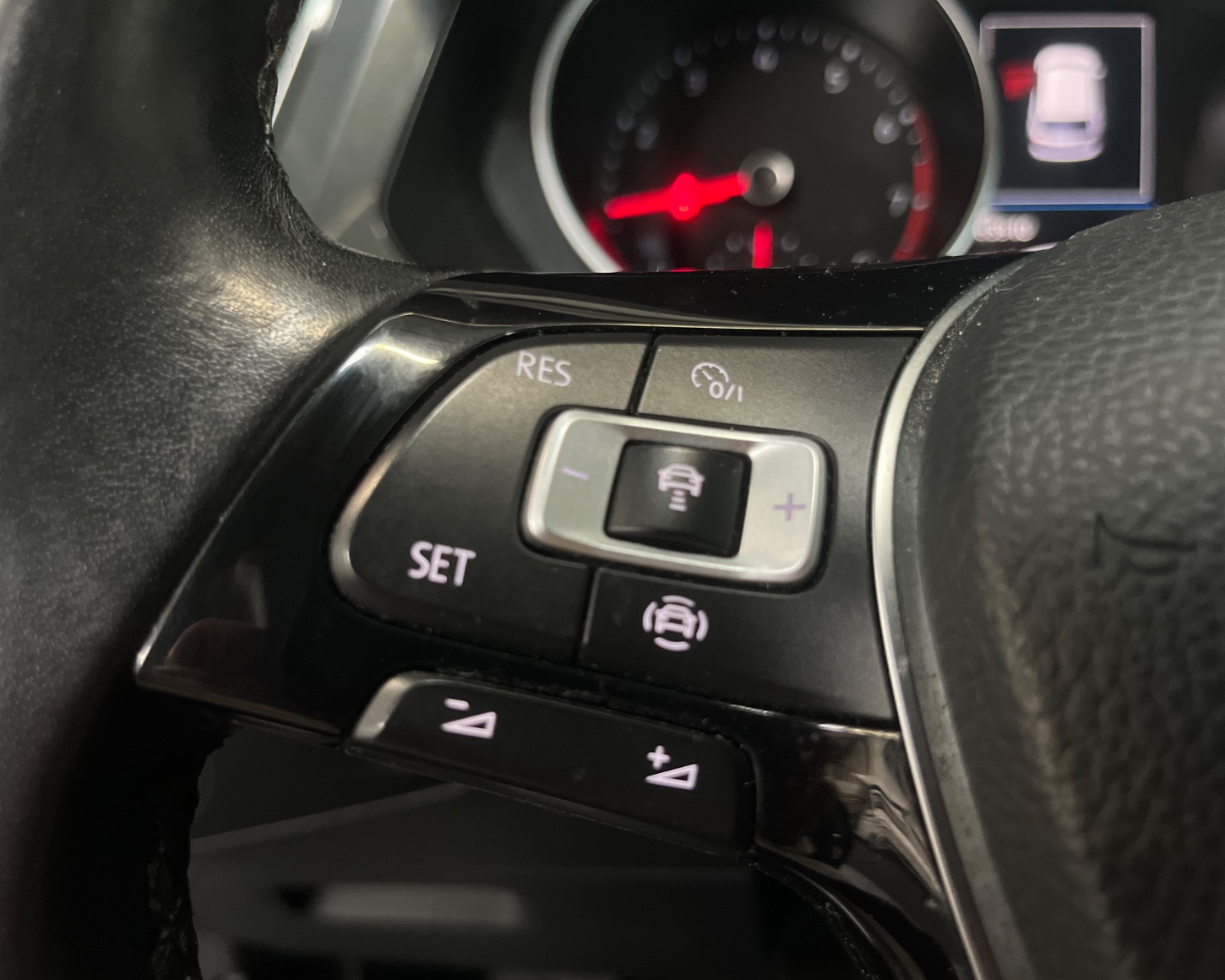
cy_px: 504
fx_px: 1015
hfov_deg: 62.2
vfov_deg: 51.5
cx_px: 599
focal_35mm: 28
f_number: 1.6
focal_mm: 5.1
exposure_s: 1/48
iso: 500
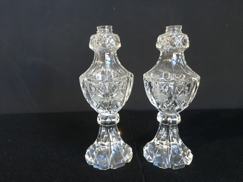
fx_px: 204
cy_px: 91
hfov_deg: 61.7
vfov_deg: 48.2
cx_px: 122
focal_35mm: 29
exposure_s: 1/17
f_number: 2.2
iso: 80
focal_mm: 4.15
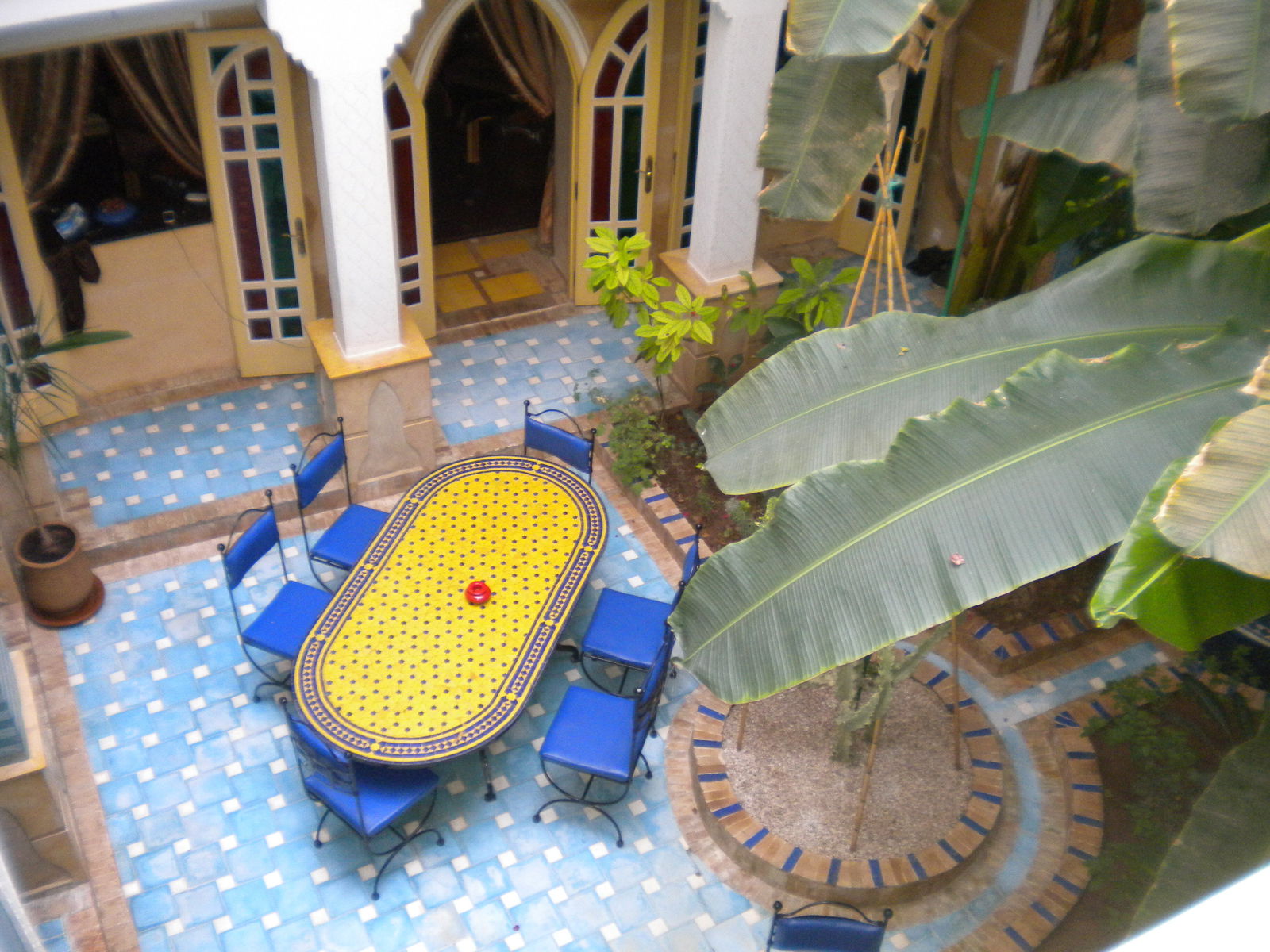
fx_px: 1284
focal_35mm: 35
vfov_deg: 40.7
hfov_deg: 52.6
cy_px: 476
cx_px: 635
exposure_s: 1/58
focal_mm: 6.3
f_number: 3.1
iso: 289
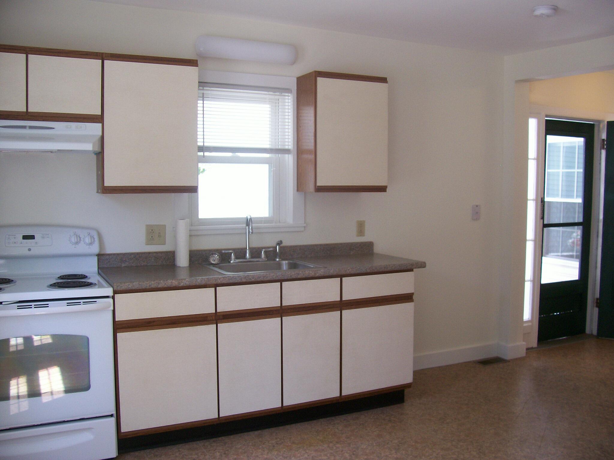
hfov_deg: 54.0
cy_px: 230
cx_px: 307
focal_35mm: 34
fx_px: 603
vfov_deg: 41.8
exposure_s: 1/50.1
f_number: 2.7
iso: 80
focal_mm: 5.6
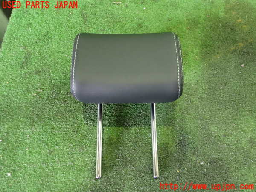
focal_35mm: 30
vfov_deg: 46.8
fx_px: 222
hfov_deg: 60.0
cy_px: 96
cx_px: 128
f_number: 2.3
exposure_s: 1/40
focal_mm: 5.4
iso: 1000
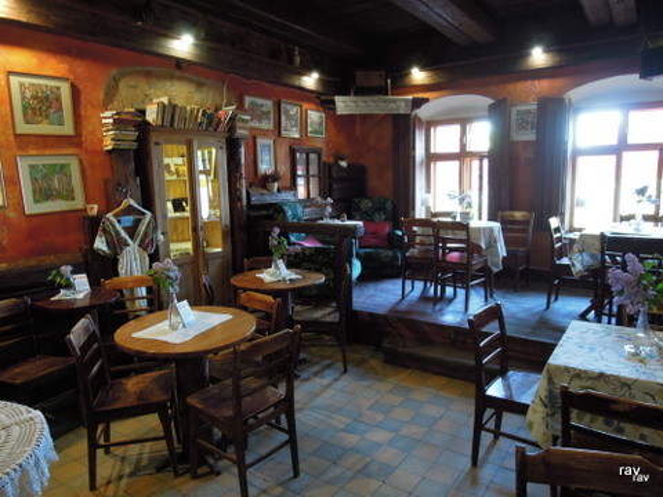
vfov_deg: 56.8
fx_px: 460
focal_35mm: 24
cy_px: 248
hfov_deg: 71.6
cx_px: 332
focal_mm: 4.3
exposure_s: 1/10
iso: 400
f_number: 2.8
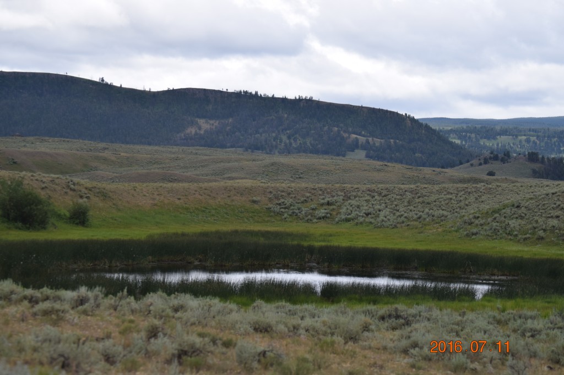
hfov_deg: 17.5
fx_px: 1832
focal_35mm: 117
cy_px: 188
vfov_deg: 11.7
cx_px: 282
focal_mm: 78
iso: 200
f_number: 6.3
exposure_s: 1/640
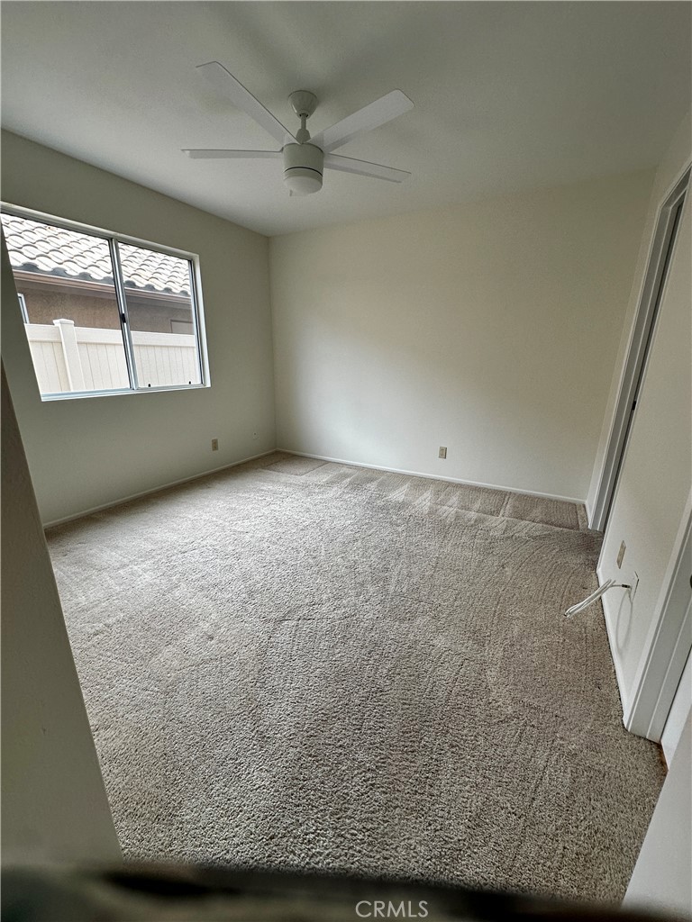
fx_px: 373
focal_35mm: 14
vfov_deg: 102.1
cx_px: 346
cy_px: 461
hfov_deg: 85.7
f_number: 2.2
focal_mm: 2.22
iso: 100
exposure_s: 1/120
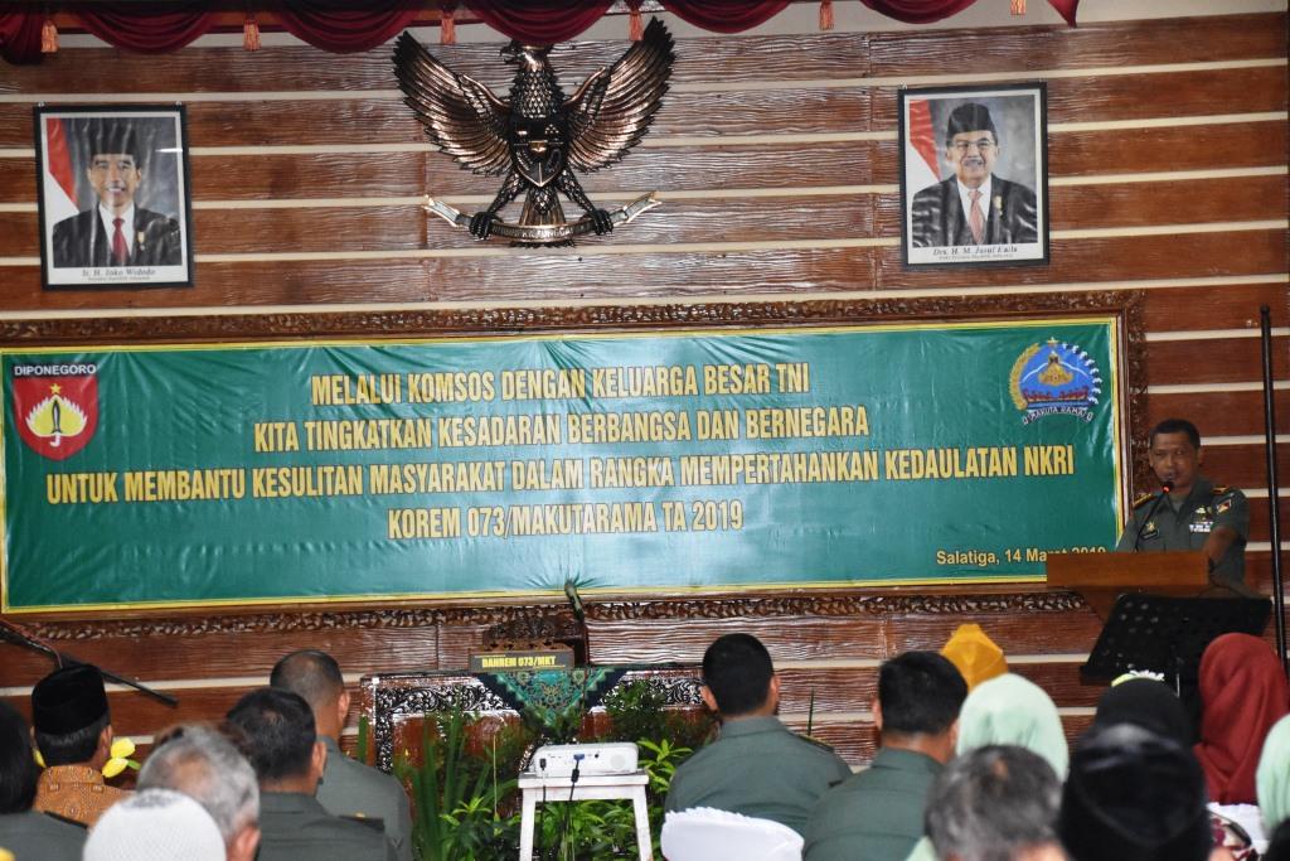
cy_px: 430
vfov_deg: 10.2
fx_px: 4838
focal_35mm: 135
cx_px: 645
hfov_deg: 15.2
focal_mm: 90
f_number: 5.3
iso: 4500
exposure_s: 1/60
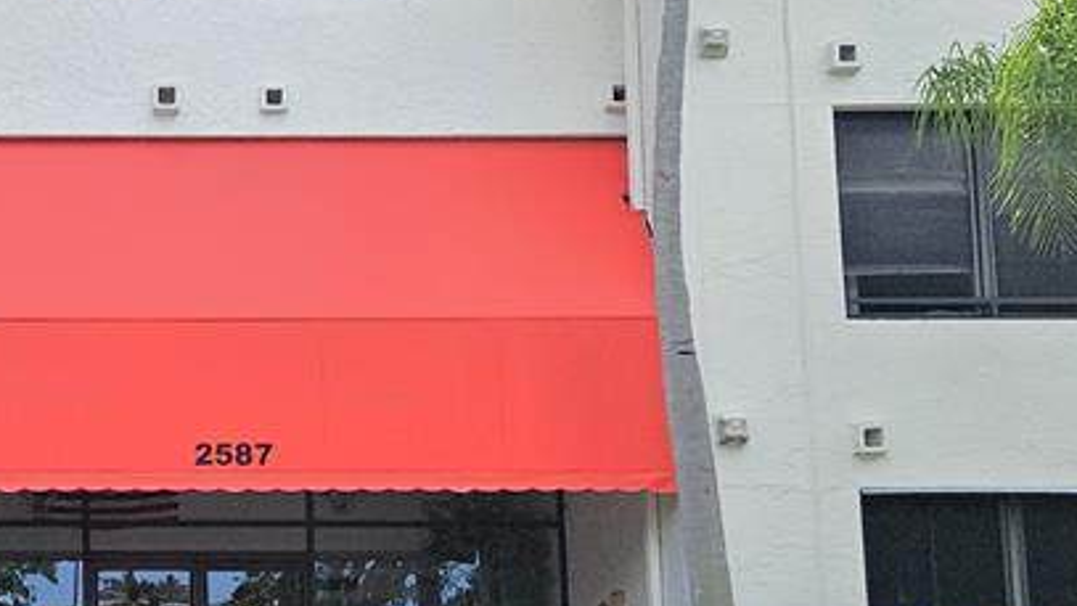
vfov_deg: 19.0
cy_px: 423
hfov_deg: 31.3
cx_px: 48
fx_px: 1799
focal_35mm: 63
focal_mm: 5.4
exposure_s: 1/1533
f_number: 1.8
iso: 25
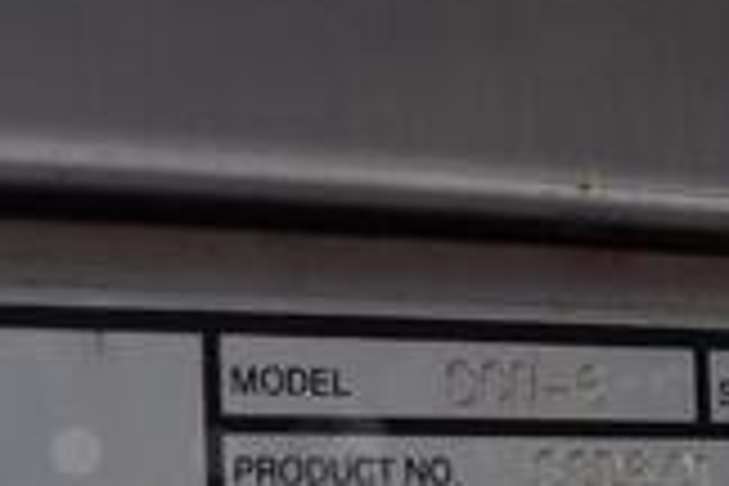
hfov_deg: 17.8
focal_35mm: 113
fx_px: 2288
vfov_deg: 11.8
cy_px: 634
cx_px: 76
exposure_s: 1/60
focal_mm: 20
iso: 400
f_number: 5.6
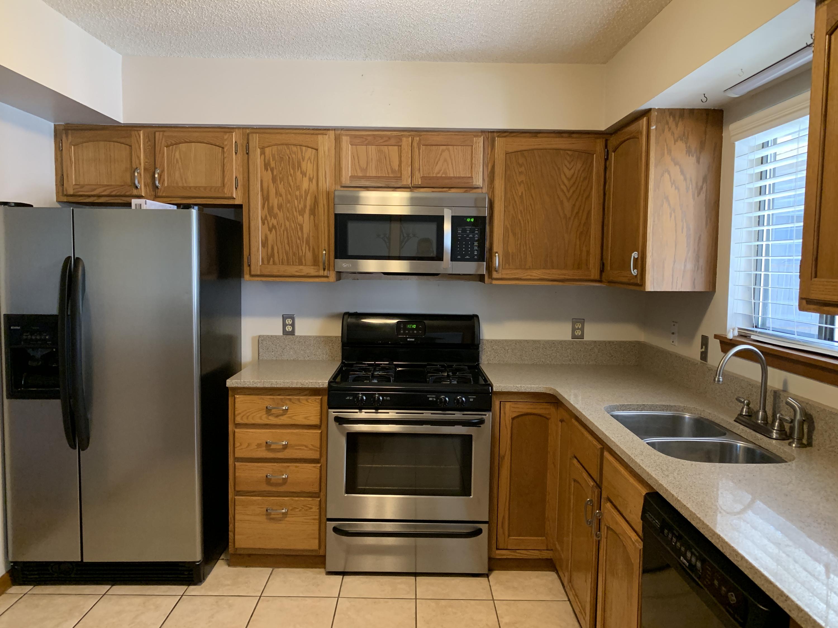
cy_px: 314
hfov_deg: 67.3
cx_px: 419
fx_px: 629
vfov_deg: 53.1
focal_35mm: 26
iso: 320
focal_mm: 4.25
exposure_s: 1/60
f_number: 1.8
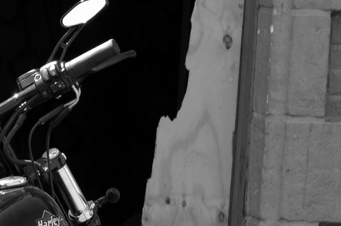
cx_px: -184
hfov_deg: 3.3
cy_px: 225
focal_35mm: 623
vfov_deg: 2.2
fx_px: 5888
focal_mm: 92
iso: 400
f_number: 5.6
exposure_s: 1/500
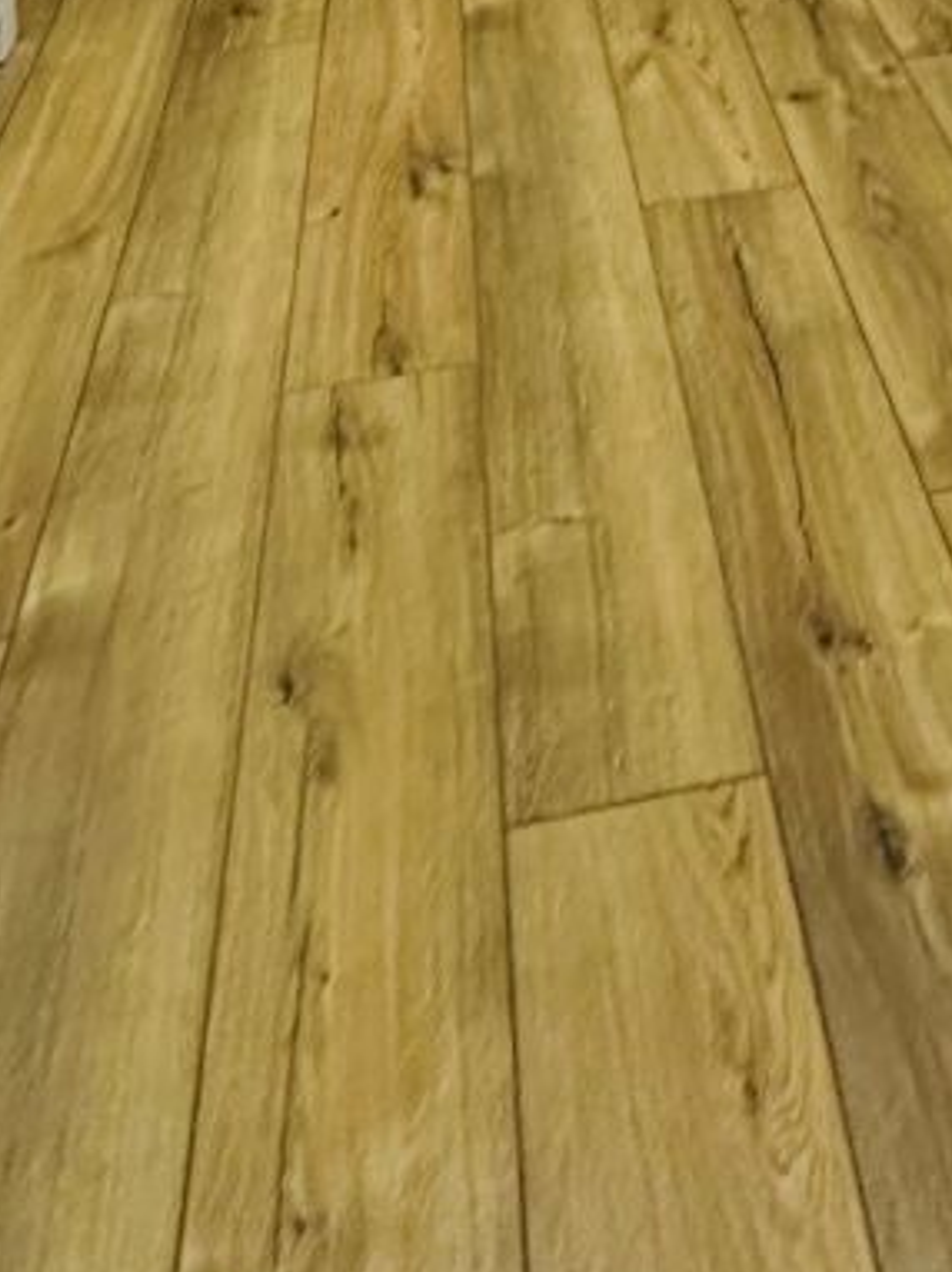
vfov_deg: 27.4
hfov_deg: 32.2
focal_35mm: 44
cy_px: -689
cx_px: 726
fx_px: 1615
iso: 500
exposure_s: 1/60
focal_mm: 2.22
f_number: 2.2
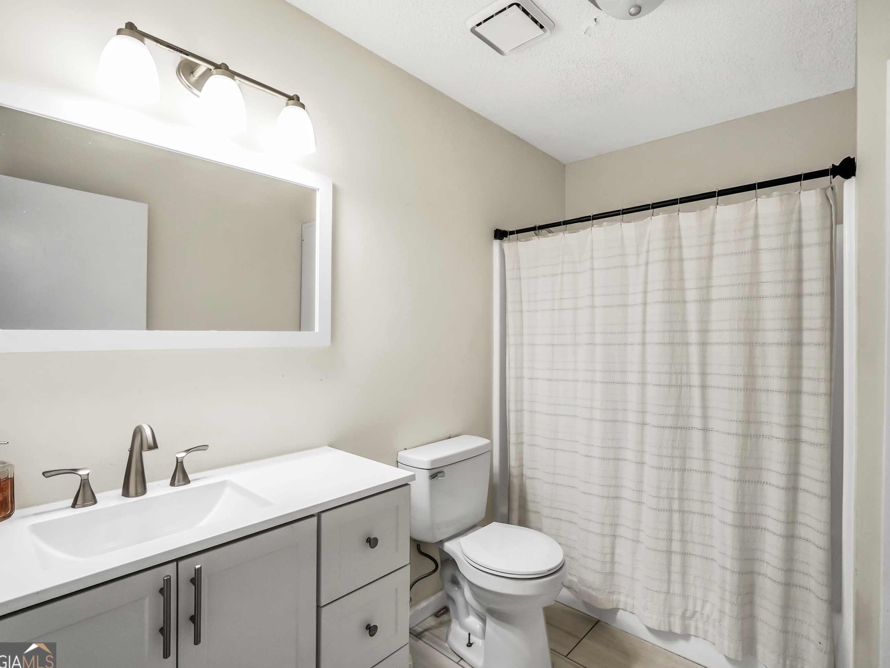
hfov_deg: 90.9
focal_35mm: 17
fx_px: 437
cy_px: 327
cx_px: 476
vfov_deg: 74.7
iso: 500
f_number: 4
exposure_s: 1/160
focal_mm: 10
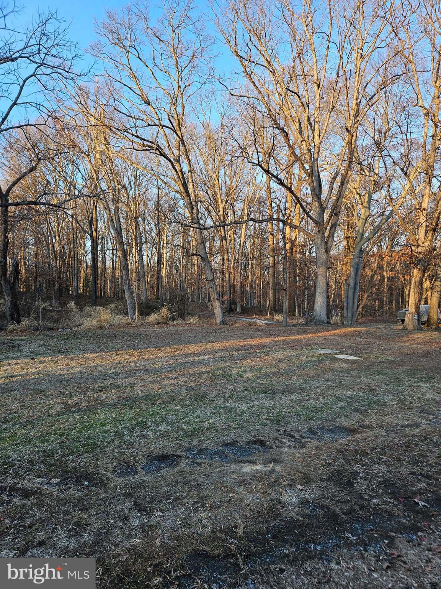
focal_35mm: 23
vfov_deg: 73.9
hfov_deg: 58.9
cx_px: 220
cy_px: 294
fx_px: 391
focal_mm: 5.4
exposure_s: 1/243
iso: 25
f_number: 1.8
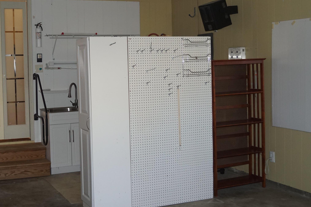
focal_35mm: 50
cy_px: 68
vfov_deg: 26.8
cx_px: 103
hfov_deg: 39.1
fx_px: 432
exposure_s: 1/160
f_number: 4
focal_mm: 22
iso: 800
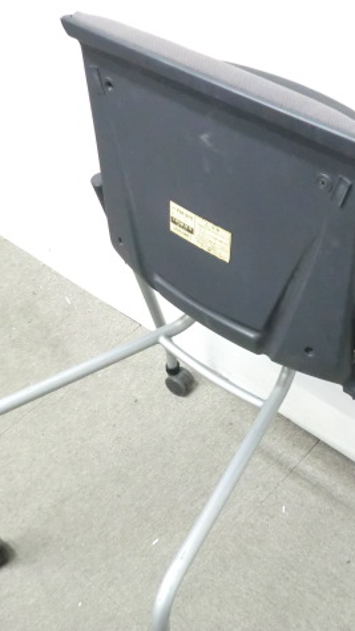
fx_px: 787
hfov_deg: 25.2
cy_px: 316
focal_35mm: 47
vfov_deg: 43.7
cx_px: 247
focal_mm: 5.8
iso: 800
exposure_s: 1/20
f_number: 3.5
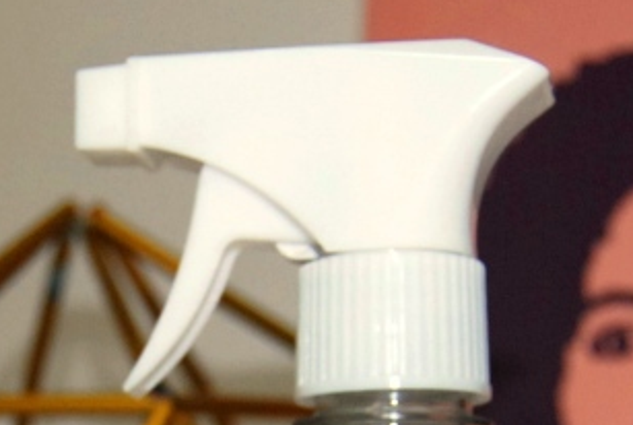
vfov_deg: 11.1
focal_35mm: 120
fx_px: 2114
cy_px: 614
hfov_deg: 16.9
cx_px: 130
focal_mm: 24
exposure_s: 1/60
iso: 500
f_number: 4.5
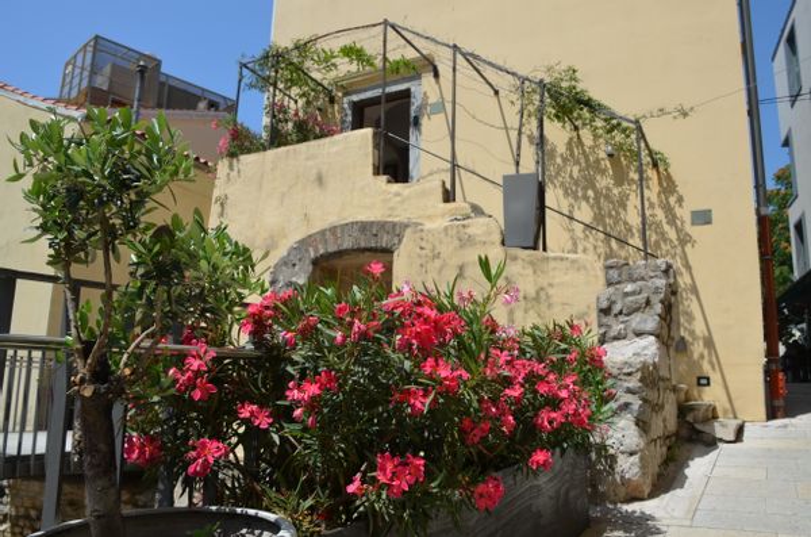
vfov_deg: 43.4
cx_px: 406
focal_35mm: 30
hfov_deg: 62.0
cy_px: 268
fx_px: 674
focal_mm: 20
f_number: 8
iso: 100
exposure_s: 1/250
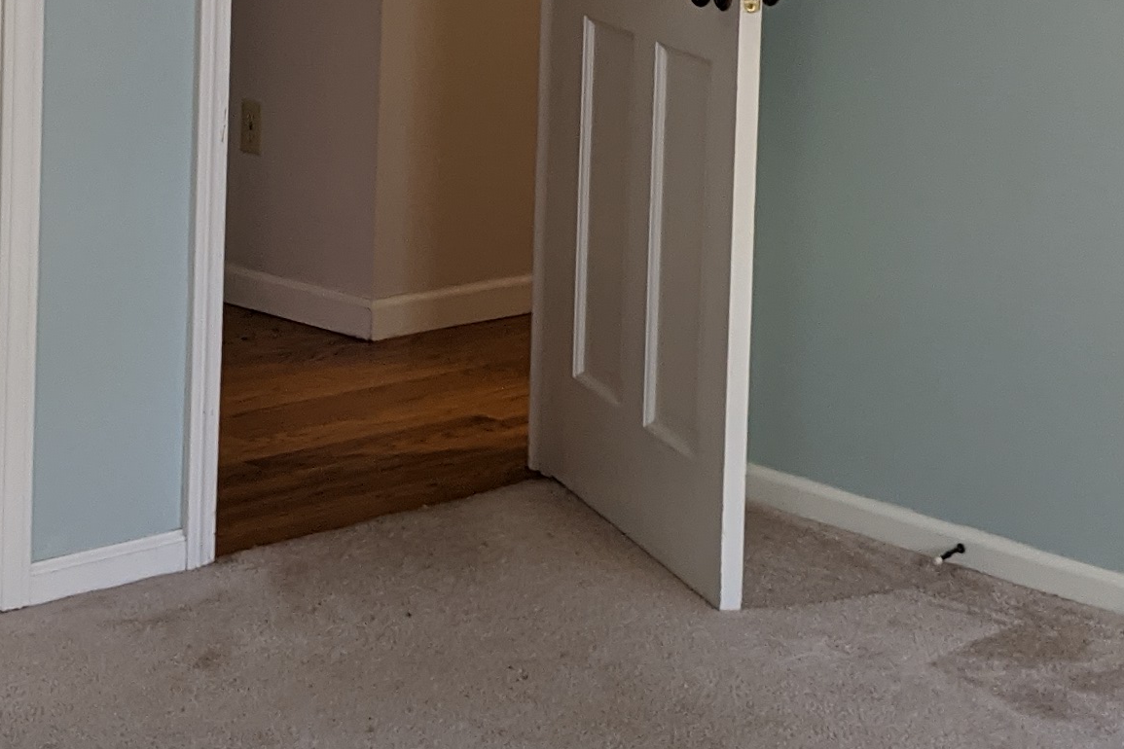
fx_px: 3060
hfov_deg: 20.8
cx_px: 402
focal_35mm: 98
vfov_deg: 13.6
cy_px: -129
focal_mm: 4.44
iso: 163
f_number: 1.8
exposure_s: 1/101
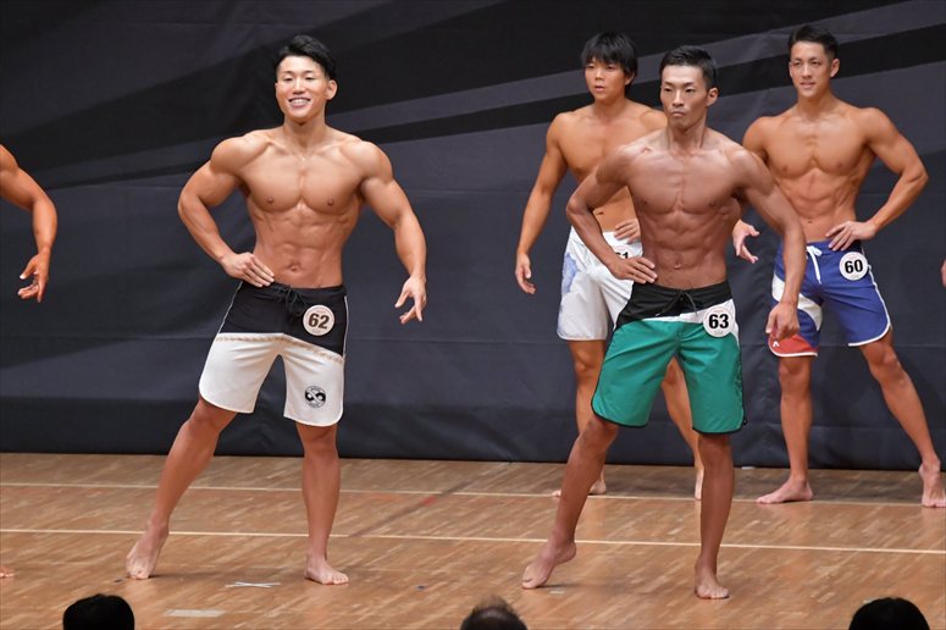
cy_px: 315
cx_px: 473
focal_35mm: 285
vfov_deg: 4.8
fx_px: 7486
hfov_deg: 7.2
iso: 6400
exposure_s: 1/400
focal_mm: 190
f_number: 5.6
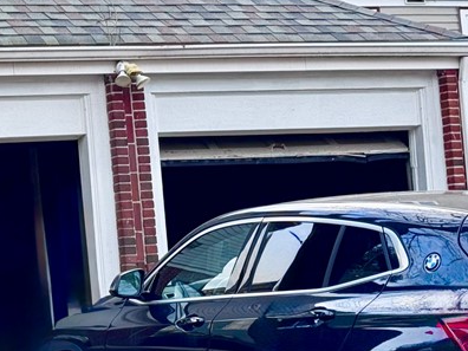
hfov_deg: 15.4
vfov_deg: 11.9
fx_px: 1676
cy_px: 126
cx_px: -80
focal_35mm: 124
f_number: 1.78
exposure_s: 1/172
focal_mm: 6.76
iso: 80
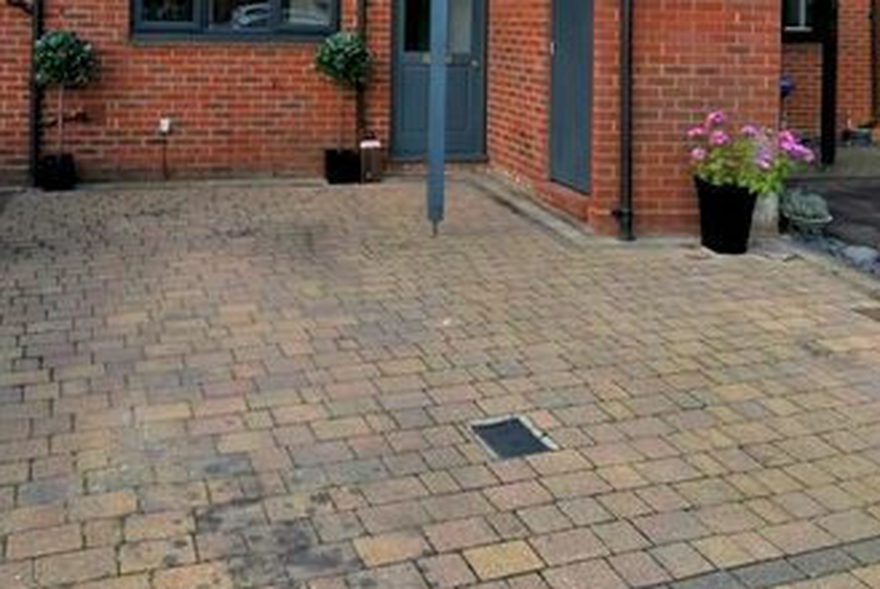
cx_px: 332
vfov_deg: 34.5
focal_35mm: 35
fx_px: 858
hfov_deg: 53.7
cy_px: 4
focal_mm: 11
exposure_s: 1/250
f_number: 8
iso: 200
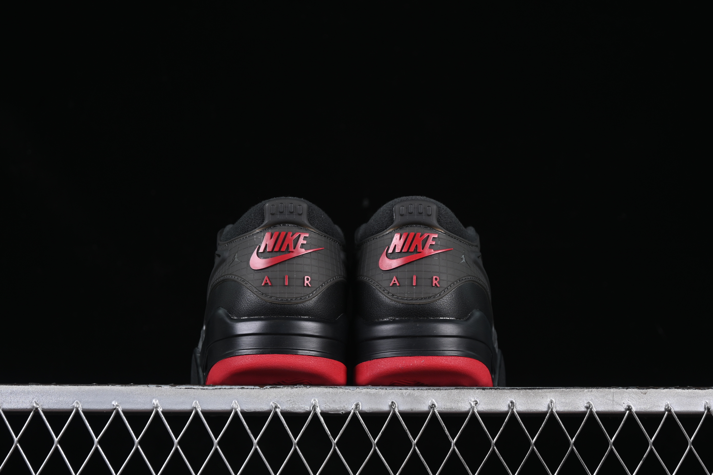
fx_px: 1485
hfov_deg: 27.0
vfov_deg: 18.2
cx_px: 356
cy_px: 238
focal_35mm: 75
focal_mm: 50
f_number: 6.3
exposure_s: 1/50
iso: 160
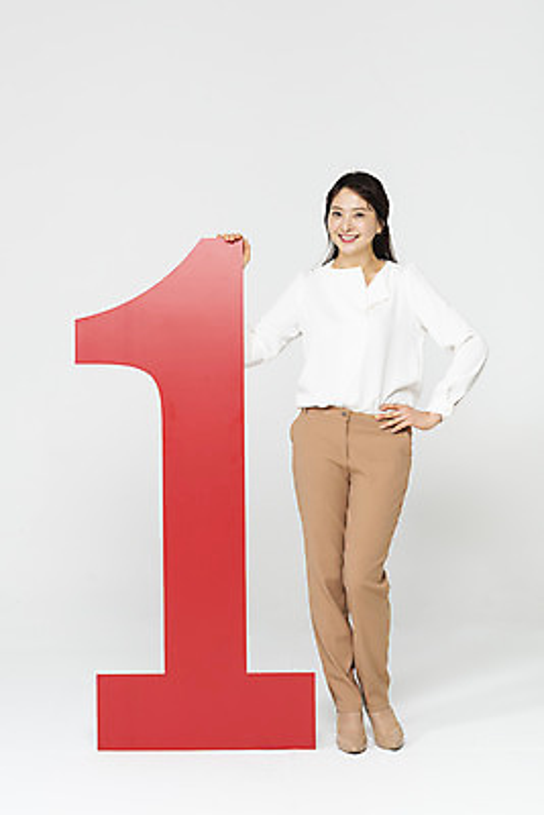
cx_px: 272
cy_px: 408
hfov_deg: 19.5
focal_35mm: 70
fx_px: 1585
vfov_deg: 28.8
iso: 100
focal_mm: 70
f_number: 18
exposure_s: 1/125
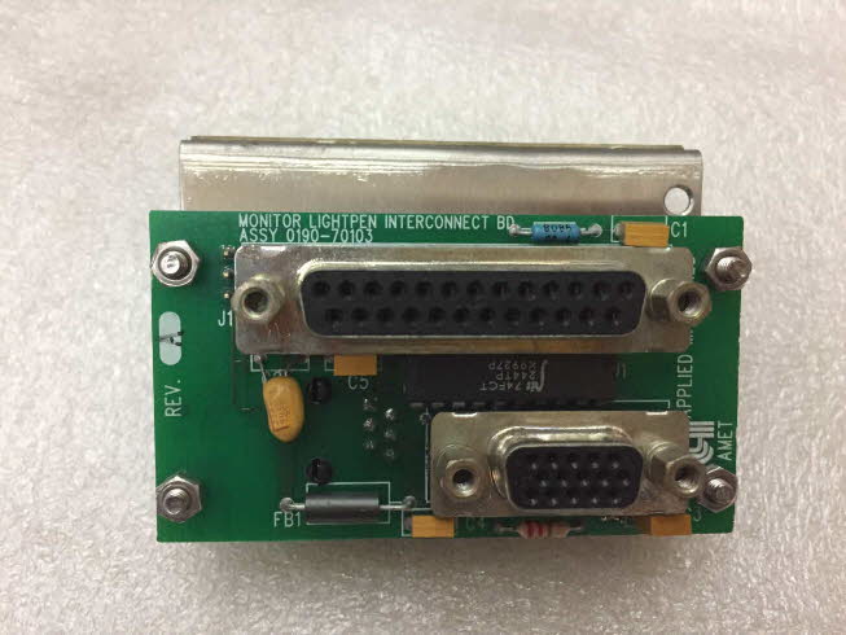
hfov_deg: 61.7
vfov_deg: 48.2
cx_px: 423
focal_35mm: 29
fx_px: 709
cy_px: 318
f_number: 2.2
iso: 250
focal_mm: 4.15
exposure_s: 1/24
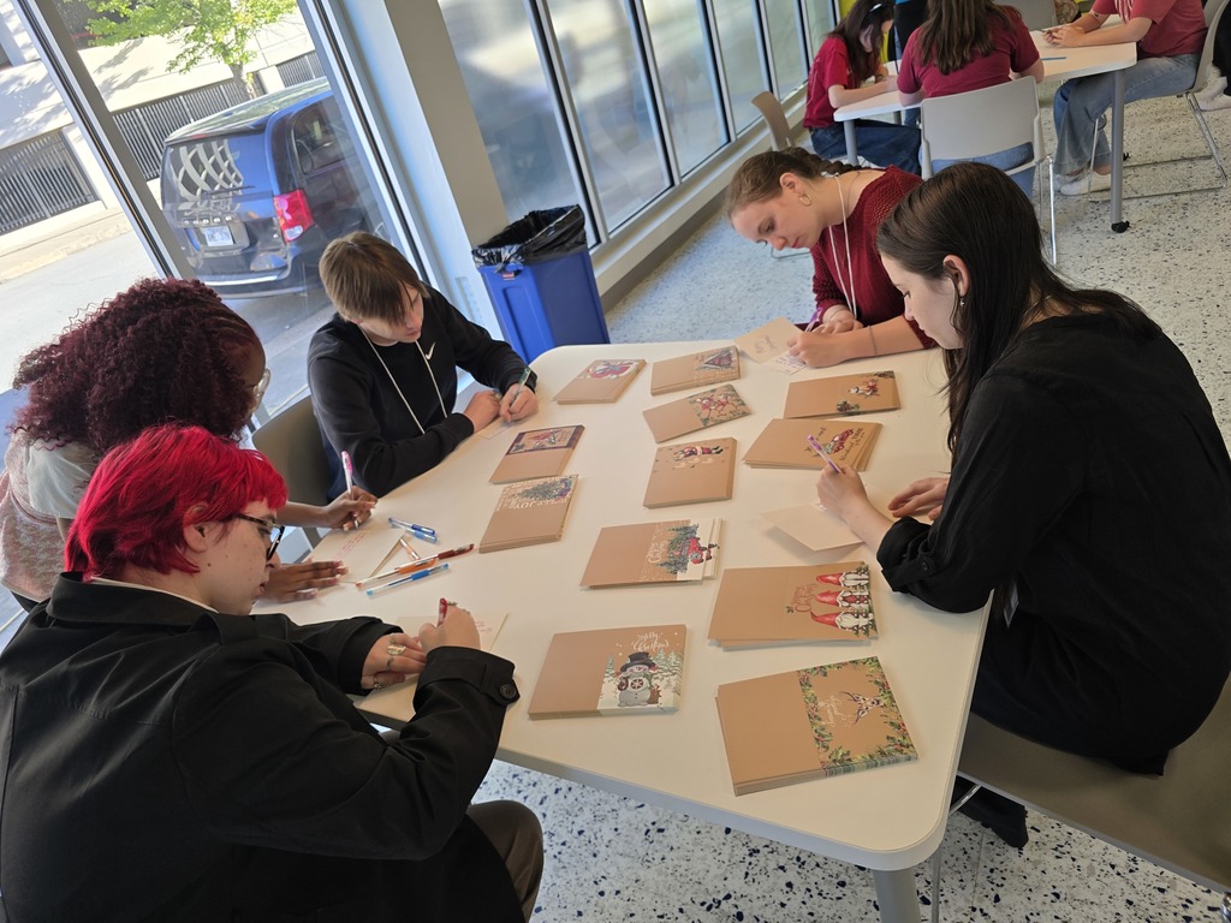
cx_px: 616
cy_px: 462
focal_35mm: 23
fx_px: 818
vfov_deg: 58.9
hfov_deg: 73.9
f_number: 1.7
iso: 80
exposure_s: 1/120
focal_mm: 6.3
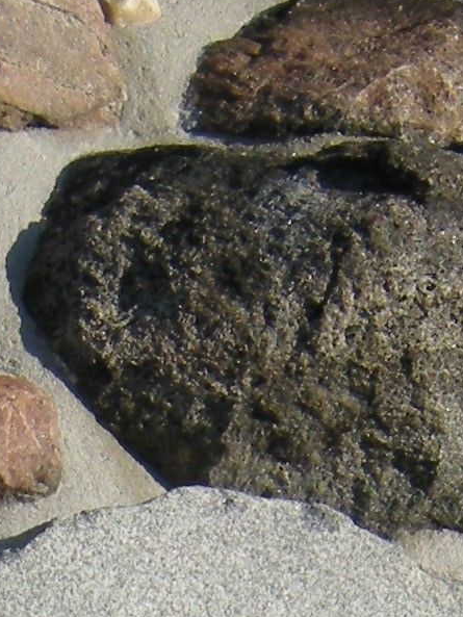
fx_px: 4207
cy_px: 1310
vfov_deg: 7.9
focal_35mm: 236
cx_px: -1
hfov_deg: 6.3
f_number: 3
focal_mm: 7.5
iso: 64
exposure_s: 1/838
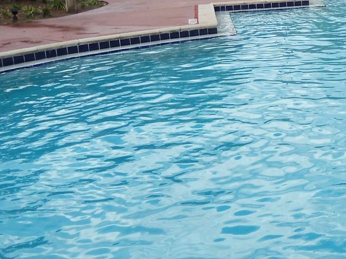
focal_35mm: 68
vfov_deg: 21.6
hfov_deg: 26.5
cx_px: 371
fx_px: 680
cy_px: 119
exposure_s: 1/320
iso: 64
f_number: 3.9
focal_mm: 5.1
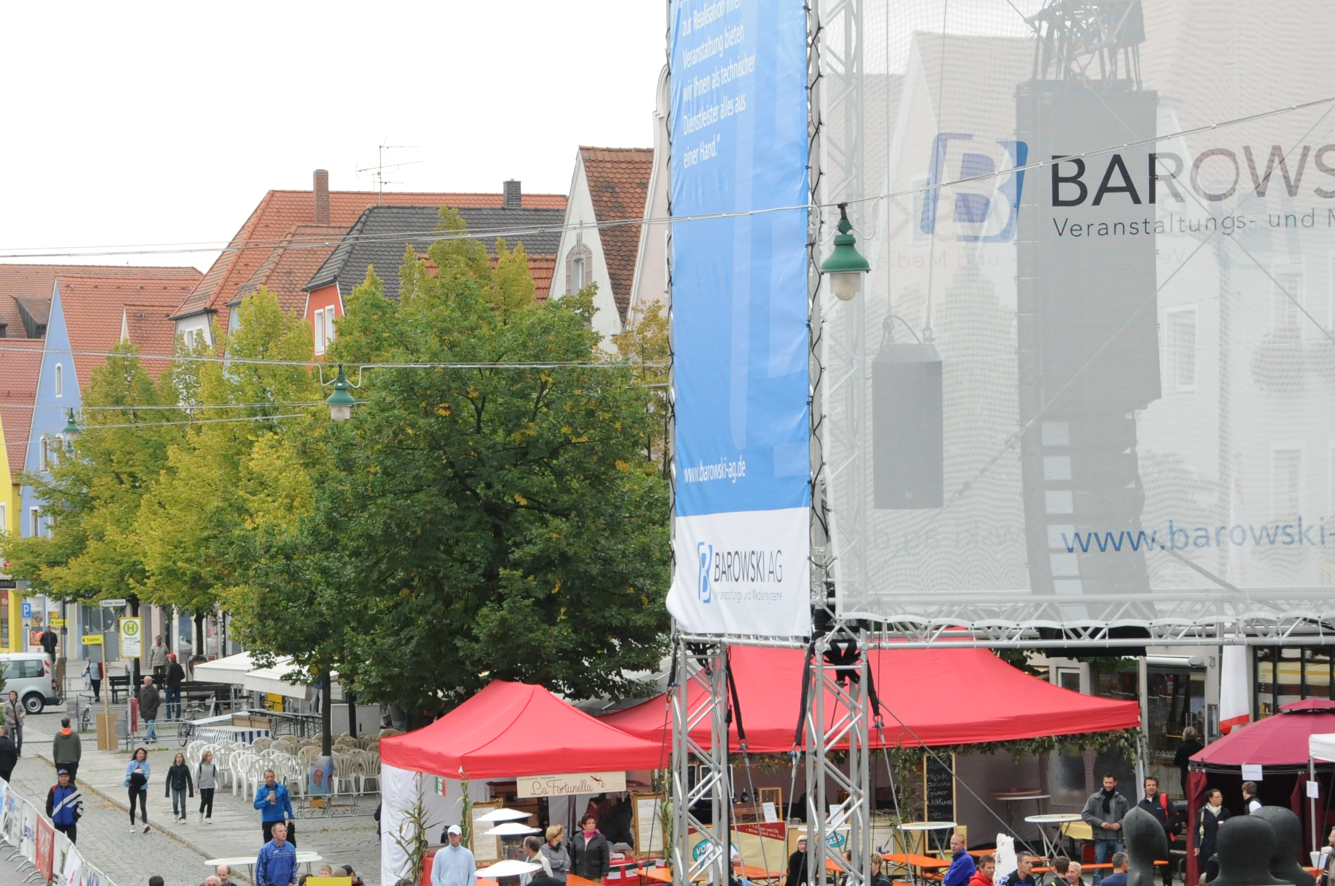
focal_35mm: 127
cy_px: 674
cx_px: 553
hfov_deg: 16.1
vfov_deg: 10.7
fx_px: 4703
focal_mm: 52
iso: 800
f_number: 9
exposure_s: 1/250
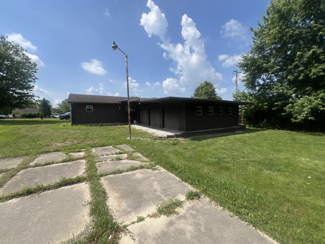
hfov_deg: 106.2
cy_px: 122
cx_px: 162
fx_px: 122
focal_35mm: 13
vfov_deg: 89.9
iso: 32
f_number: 1.8
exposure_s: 1/1393
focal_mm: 1.57
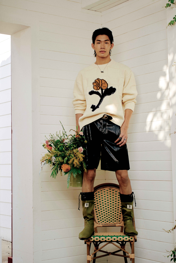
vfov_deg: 29.2
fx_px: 506
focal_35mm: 69
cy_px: 132
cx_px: 88
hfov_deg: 19.7
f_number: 3.2
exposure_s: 1/160
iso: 100
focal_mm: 69
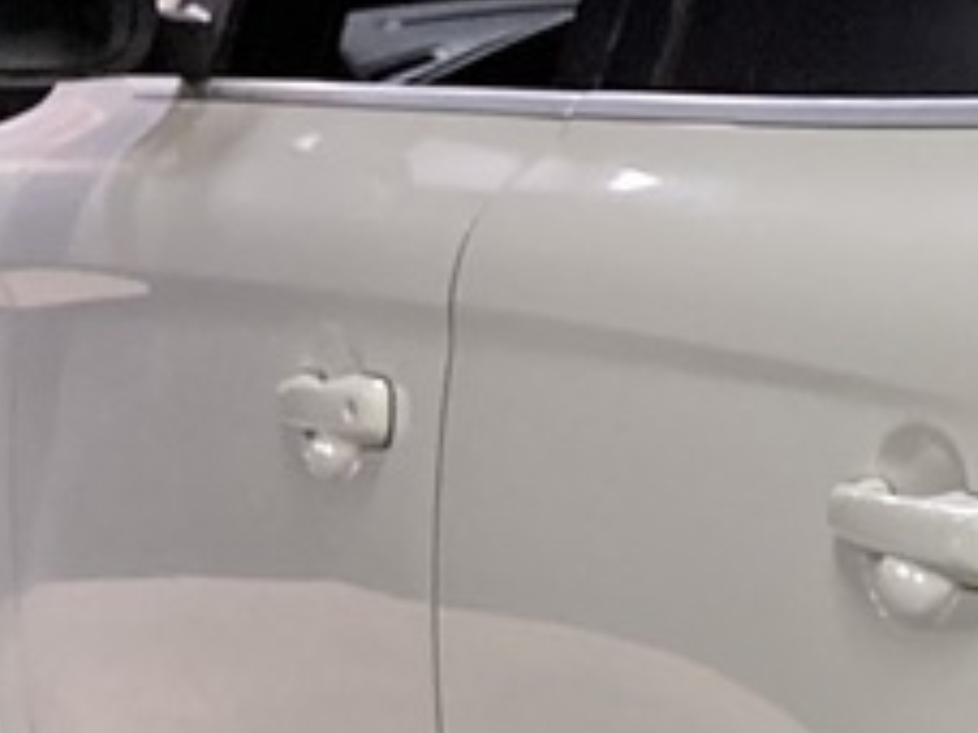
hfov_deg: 9.8
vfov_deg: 8.1
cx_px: 2344
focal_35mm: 178
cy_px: 1220
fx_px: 5026
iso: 160
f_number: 1.8
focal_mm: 3.99
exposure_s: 1/54
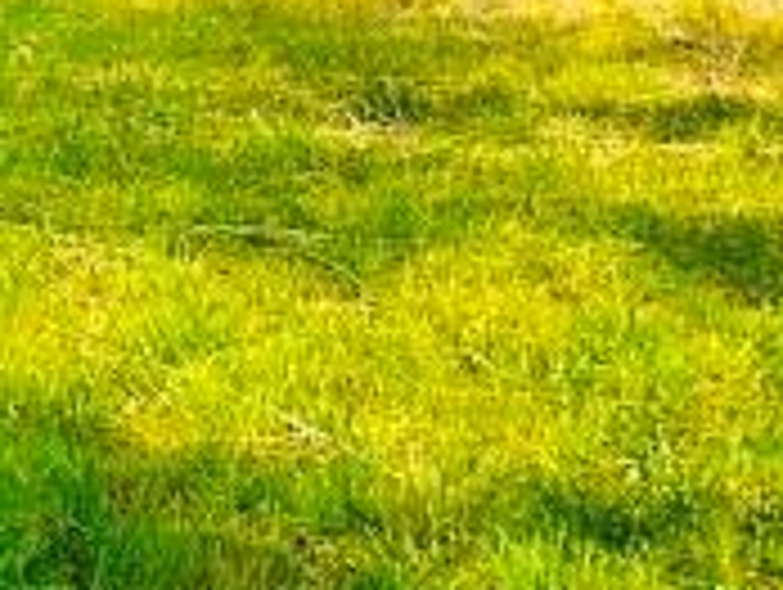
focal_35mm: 141
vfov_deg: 10.4
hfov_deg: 10.8
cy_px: -99
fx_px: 3194
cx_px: -1368
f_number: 1.78
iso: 80
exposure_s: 1/3356
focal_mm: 6.86
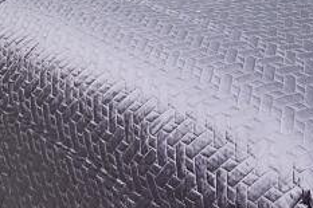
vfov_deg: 16.1
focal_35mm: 66
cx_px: 189
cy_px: -205
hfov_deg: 30.4
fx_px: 573
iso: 400
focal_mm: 10
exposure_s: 1/125
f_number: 8
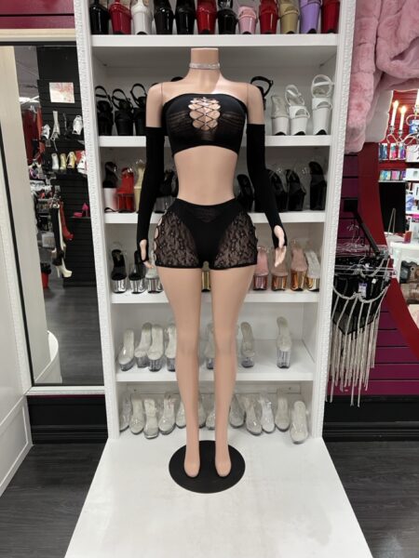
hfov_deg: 53.1
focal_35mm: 26
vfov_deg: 67.3
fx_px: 420
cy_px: 279
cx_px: 210
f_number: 1.5
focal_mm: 5.7
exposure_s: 1/60
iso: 125
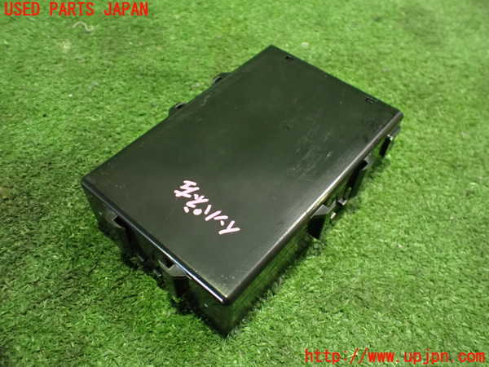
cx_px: 244
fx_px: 424
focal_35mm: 30
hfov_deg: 60.0
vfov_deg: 46.8
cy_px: 184
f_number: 2.3
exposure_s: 1/30
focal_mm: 5.4
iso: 1250
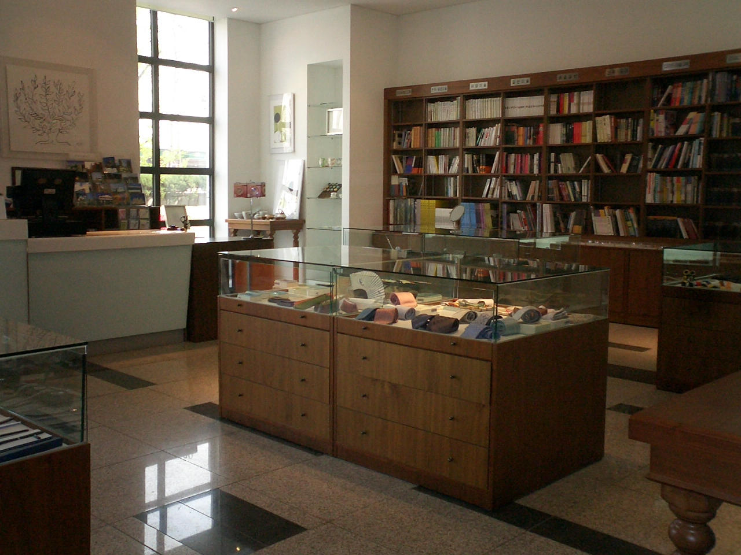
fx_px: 792
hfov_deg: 50.1
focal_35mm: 37
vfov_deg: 38.7
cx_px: 370
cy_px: 278
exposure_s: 1/40
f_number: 3.5
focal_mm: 5.6
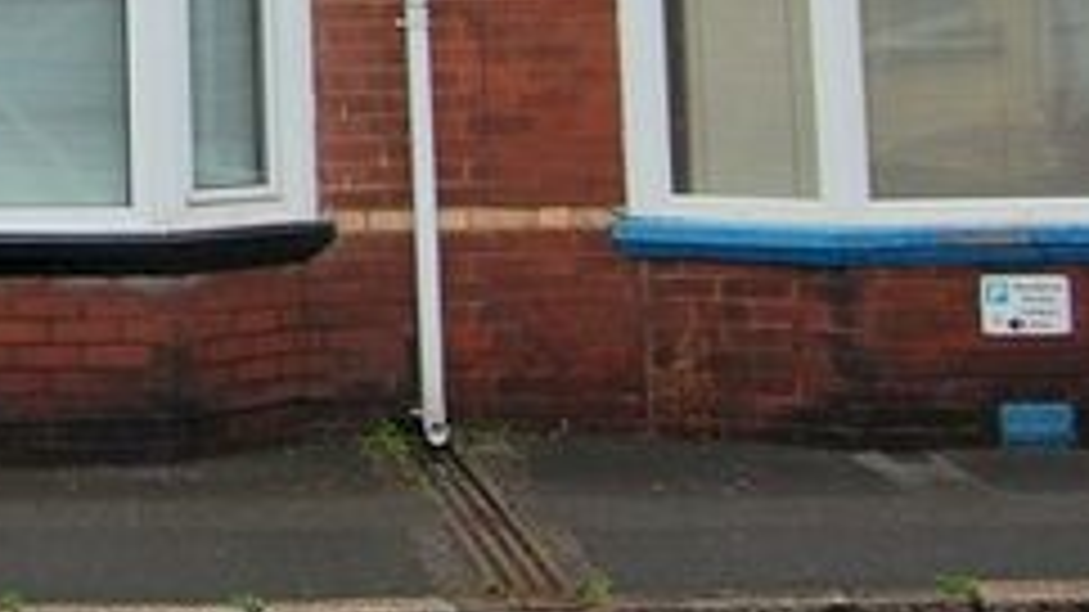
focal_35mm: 91
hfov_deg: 20.7
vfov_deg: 12.4
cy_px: -405
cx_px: -441
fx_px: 2627
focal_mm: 20
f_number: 5.6
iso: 360
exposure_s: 1/125
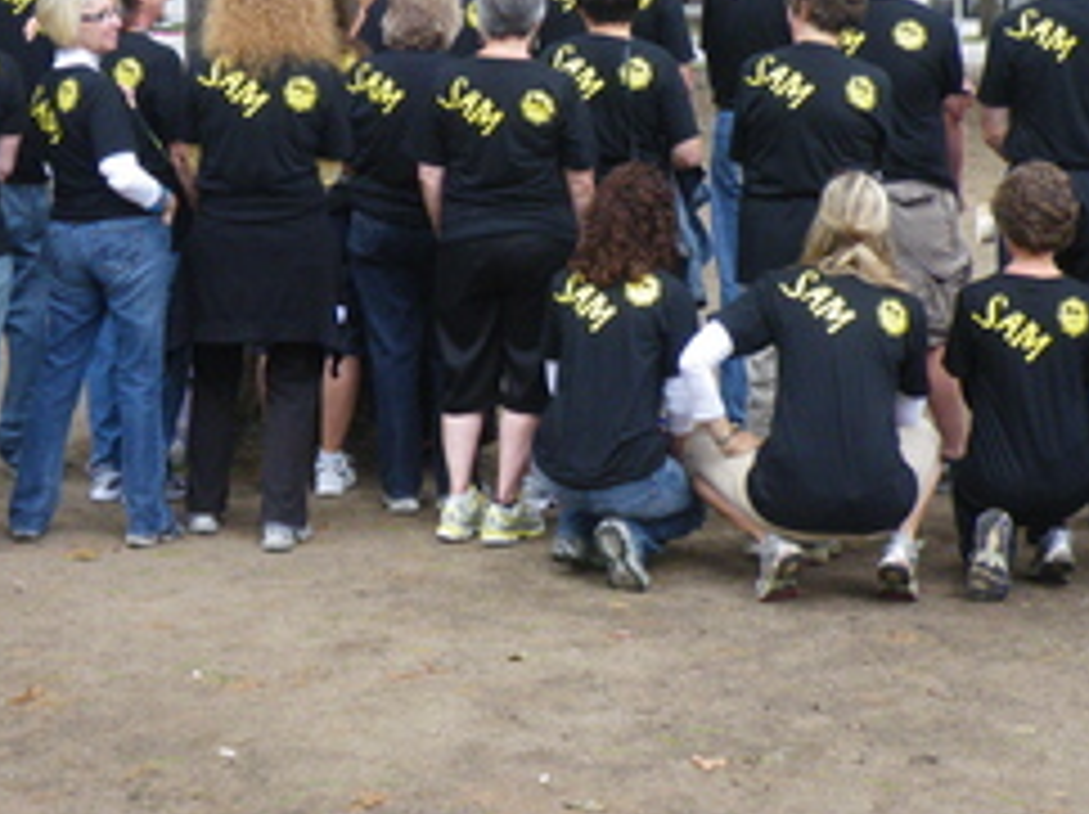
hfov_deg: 28.6
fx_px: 2137
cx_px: 538
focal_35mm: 68
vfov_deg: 21.4
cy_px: 191
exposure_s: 1/60
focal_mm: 7.5
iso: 320
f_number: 4.2
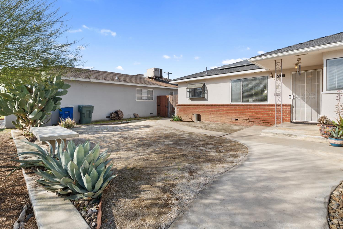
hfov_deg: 95.0
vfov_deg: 72.1
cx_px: 172
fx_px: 157
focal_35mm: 16
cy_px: 114
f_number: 6.3
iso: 125
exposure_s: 1/160
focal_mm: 11
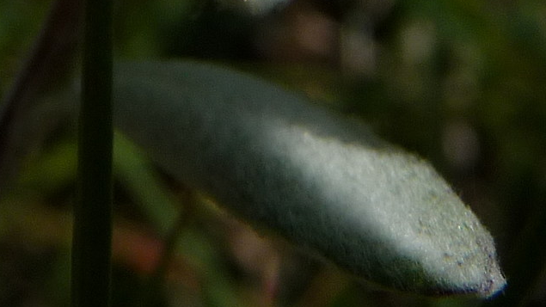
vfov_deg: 8.1
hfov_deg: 15.3
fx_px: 2027
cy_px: -373
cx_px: 161
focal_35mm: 140
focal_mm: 5.6
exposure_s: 1/500
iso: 100
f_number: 9
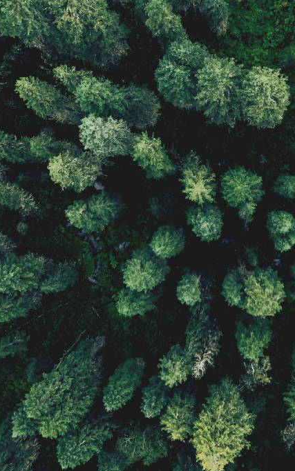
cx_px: 251
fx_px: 810
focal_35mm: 63
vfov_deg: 32.4
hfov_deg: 20.3
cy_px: 187
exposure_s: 1/100
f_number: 2.8
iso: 100
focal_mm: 8.4
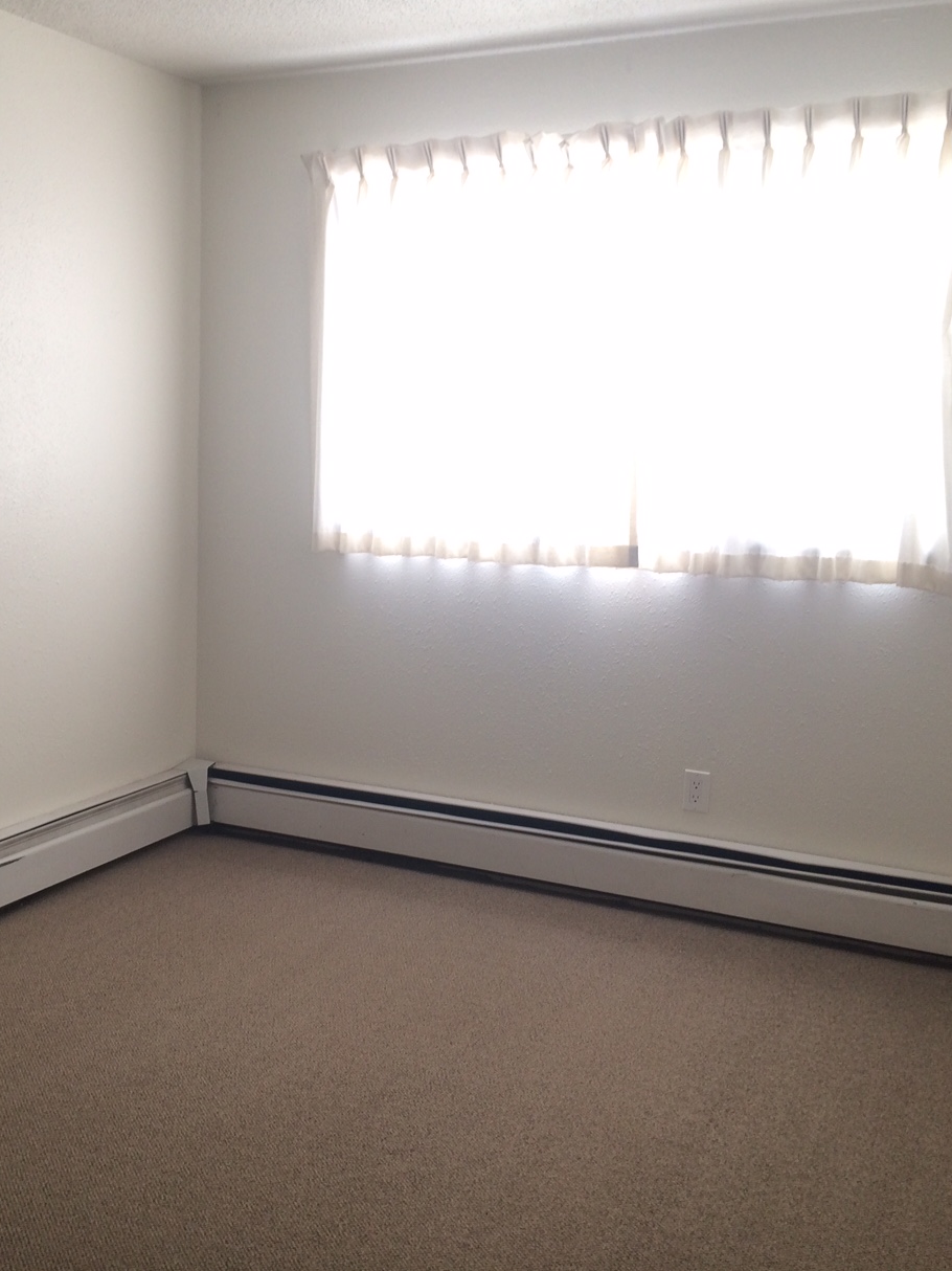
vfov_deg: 47.9
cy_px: 632
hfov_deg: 36.4
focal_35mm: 39
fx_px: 1431
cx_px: 317
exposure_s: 1/30
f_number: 2.2
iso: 40
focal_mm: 4.15
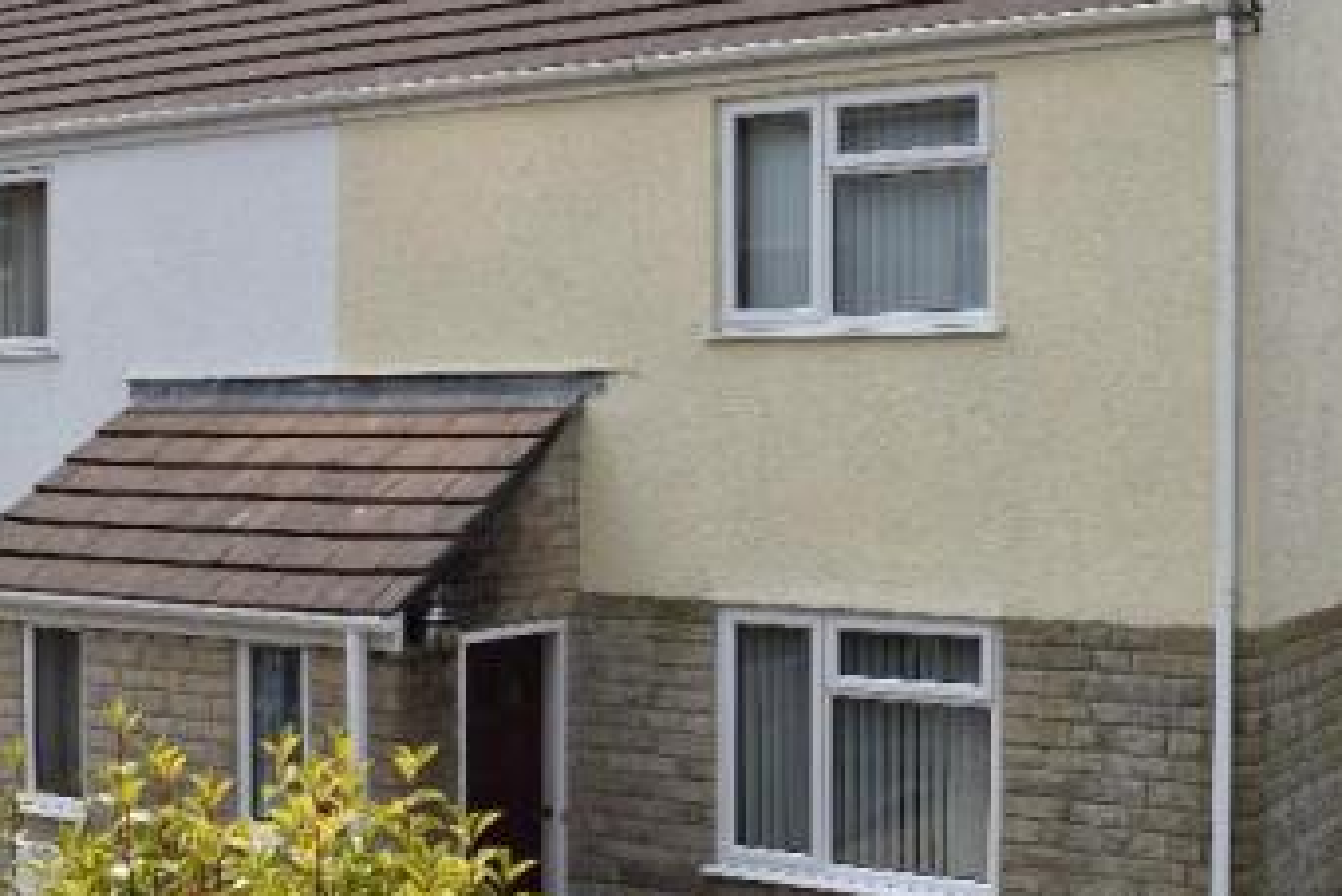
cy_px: 460
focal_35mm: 52
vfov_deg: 26.0
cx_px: 657
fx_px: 1939
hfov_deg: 38.2
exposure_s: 1/250
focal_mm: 18
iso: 100
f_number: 8
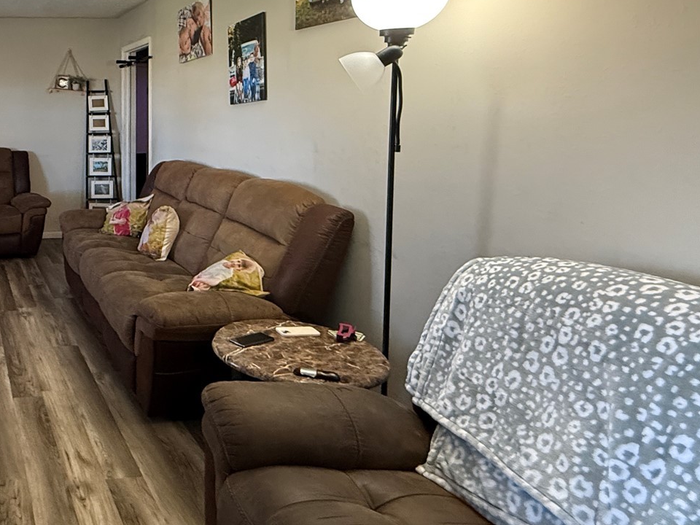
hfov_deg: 52.3
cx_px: 20
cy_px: 153
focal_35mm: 28
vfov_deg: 48.4
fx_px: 566
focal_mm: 2.22
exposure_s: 1/60
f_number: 2.2
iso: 640
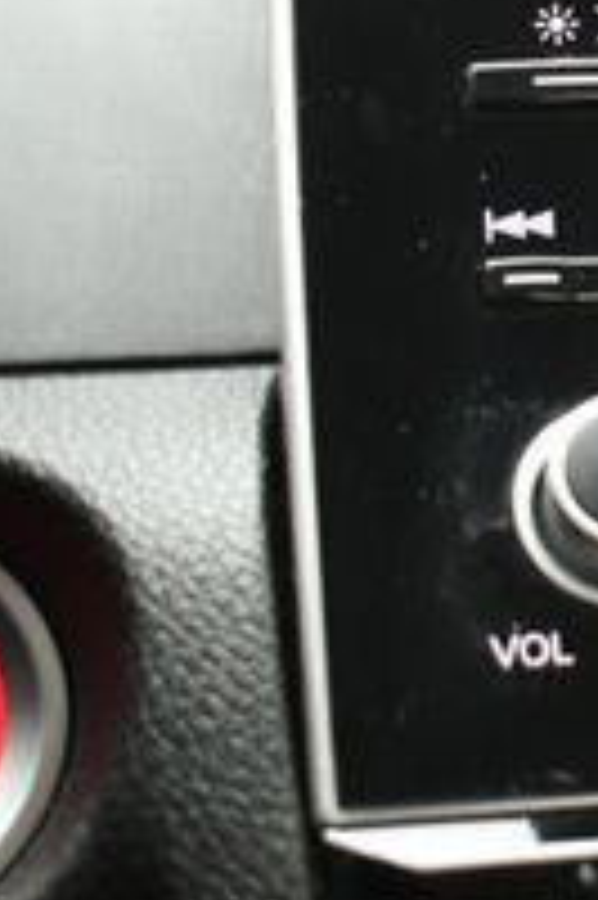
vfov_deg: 13.9
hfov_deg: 8.5
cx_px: 1412
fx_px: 3669
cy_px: 166
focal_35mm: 147
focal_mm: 31
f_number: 4.2
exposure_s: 1/160
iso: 800
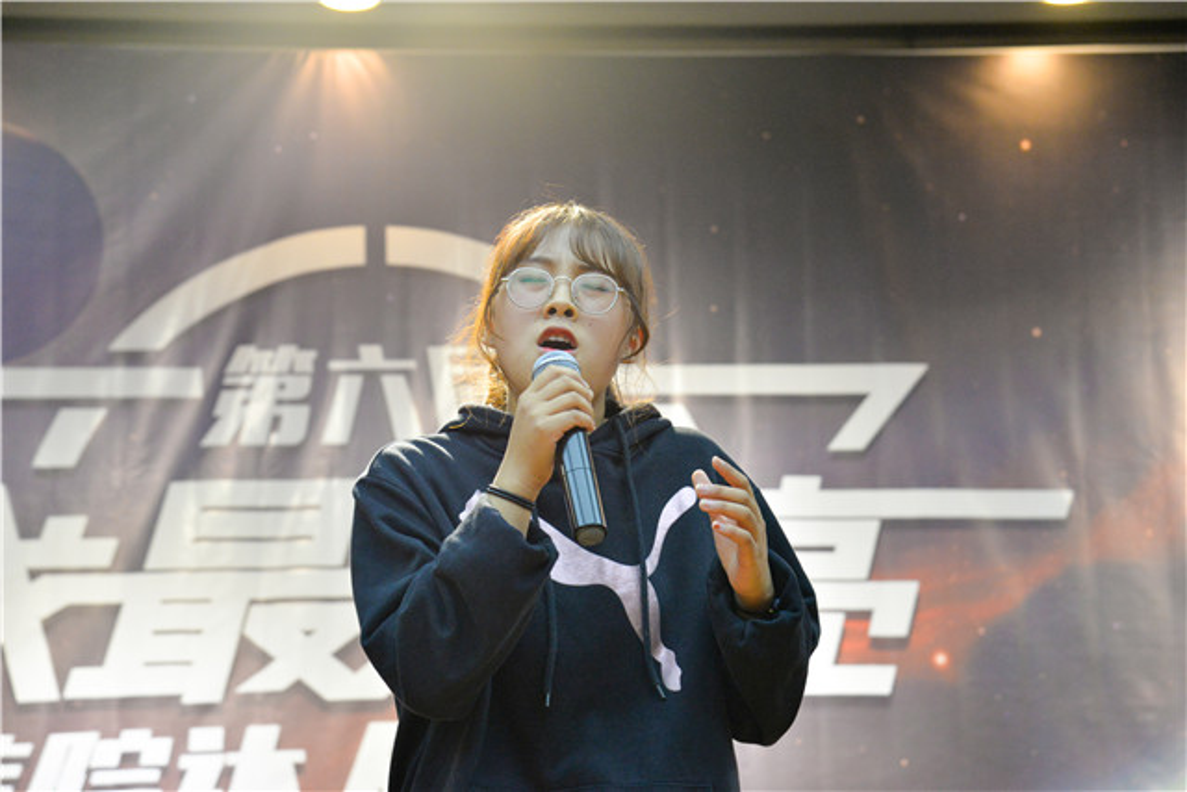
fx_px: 3463
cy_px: 396
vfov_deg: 13.0
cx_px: 594
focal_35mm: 105
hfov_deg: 19.5
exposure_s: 1/160
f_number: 6.3
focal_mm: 105
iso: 1600
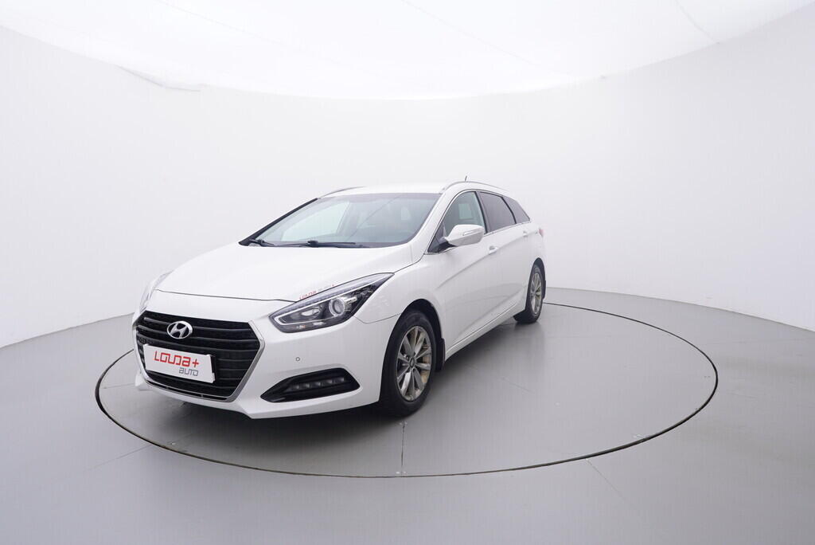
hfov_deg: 77.3
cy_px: 272
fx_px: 510
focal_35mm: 22
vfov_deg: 56.2
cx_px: 408
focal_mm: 15
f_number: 5
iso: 200
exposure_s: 1/80
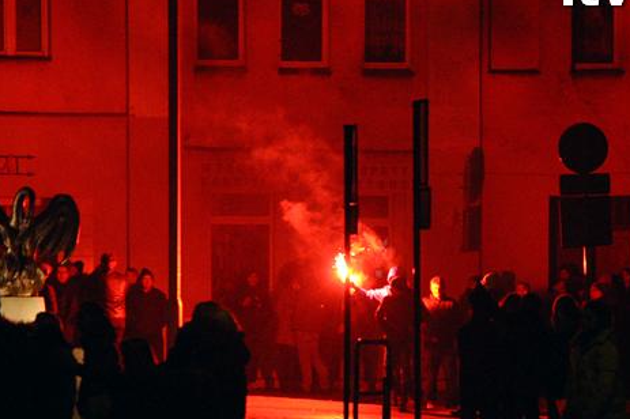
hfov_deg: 7.1
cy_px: 324
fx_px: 5052
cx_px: 333
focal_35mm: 289
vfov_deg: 4.7
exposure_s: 1/125
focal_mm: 105
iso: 3200
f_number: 5.6
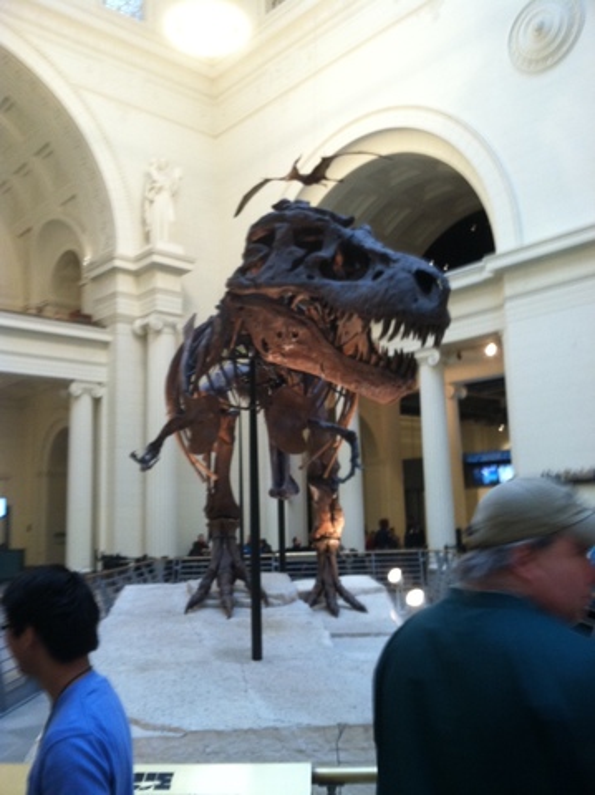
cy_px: 398
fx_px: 804
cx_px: 298
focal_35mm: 35
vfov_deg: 52.7
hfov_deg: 40.6
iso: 125
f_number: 2.8
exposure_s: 1/15
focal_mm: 3.85
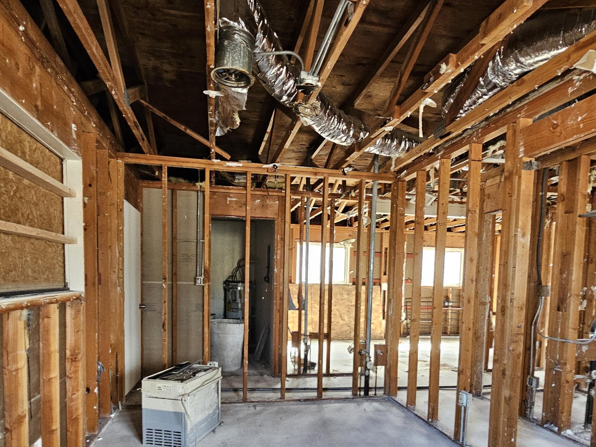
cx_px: 297
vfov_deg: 61.8
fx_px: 362
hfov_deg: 79.0
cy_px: 301
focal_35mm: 21
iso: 320
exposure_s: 1/60
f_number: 2.2
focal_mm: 2.2
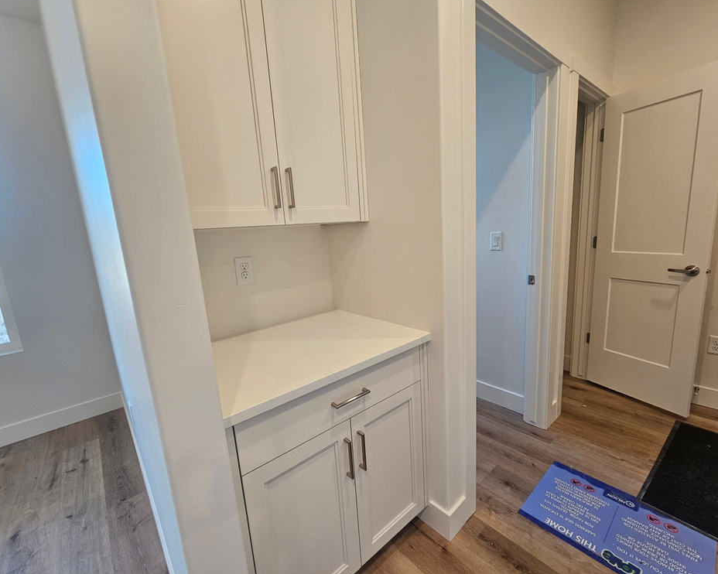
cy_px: 285
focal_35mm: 14
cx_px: 365
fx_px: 297
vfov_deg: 88.0
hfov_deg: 100.7
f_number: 2.2
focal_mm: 2.2
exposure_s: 1/60
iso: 125
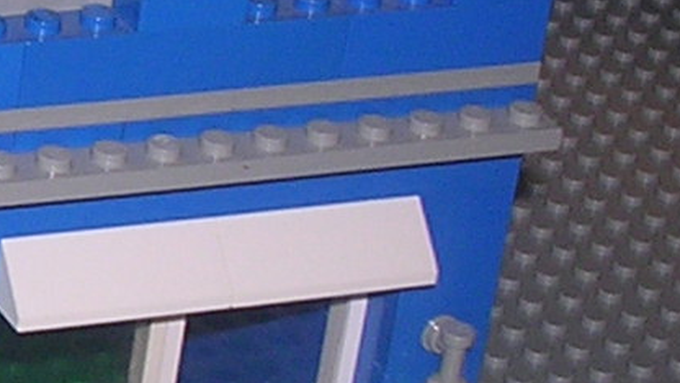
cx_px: -333
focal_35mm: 204
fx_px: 3678
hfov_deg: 10.2
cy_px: 74
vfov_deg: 5.9
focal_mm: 5.8
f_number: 2.8
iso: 100
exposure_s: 1/60.1
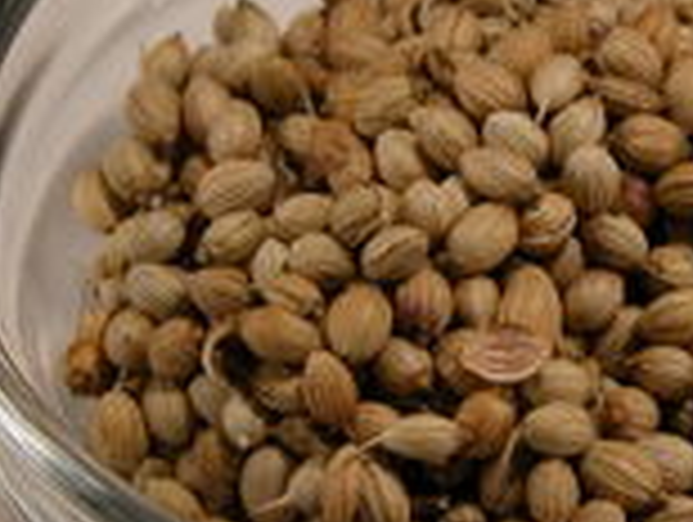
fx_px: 3850
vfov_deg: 7.8
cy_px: 198
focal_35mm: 192
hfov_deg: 10.3
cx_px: 536
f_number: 6
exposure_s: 1/59.4
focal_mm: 18.8
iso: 100
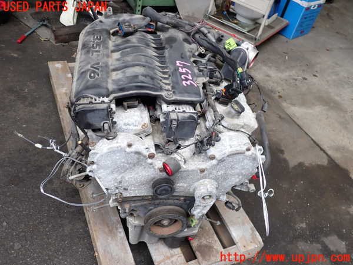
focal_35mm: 30
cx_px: 176
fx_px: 306
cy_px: 132
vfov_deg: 46.8
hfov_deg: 60.0
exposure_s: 1/125
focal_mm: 5.4
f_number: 2.3
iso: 100
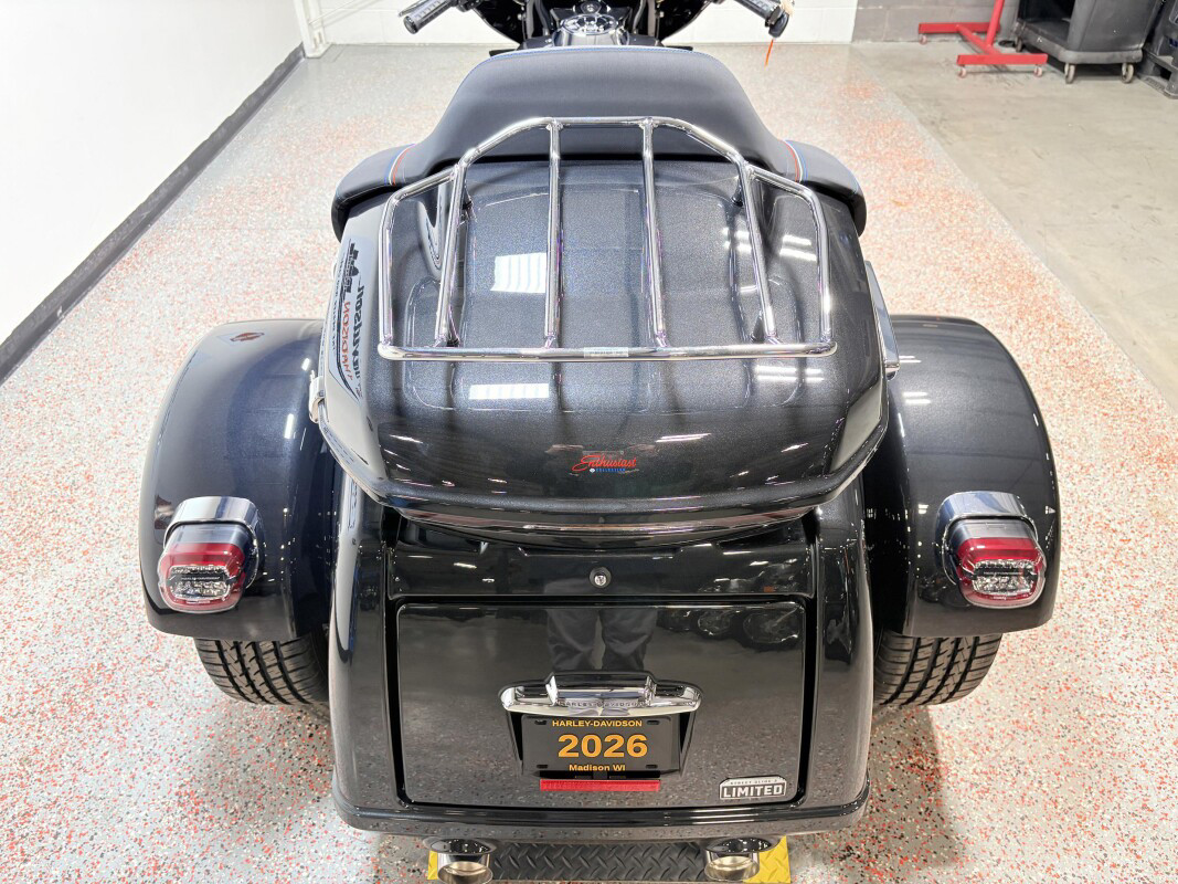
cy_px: 442
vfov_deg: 53.1
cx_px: 589
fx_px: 885
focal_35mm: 26
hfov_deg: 67.3
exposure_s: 1/60
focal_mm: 5.96
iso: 80
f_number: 1.6
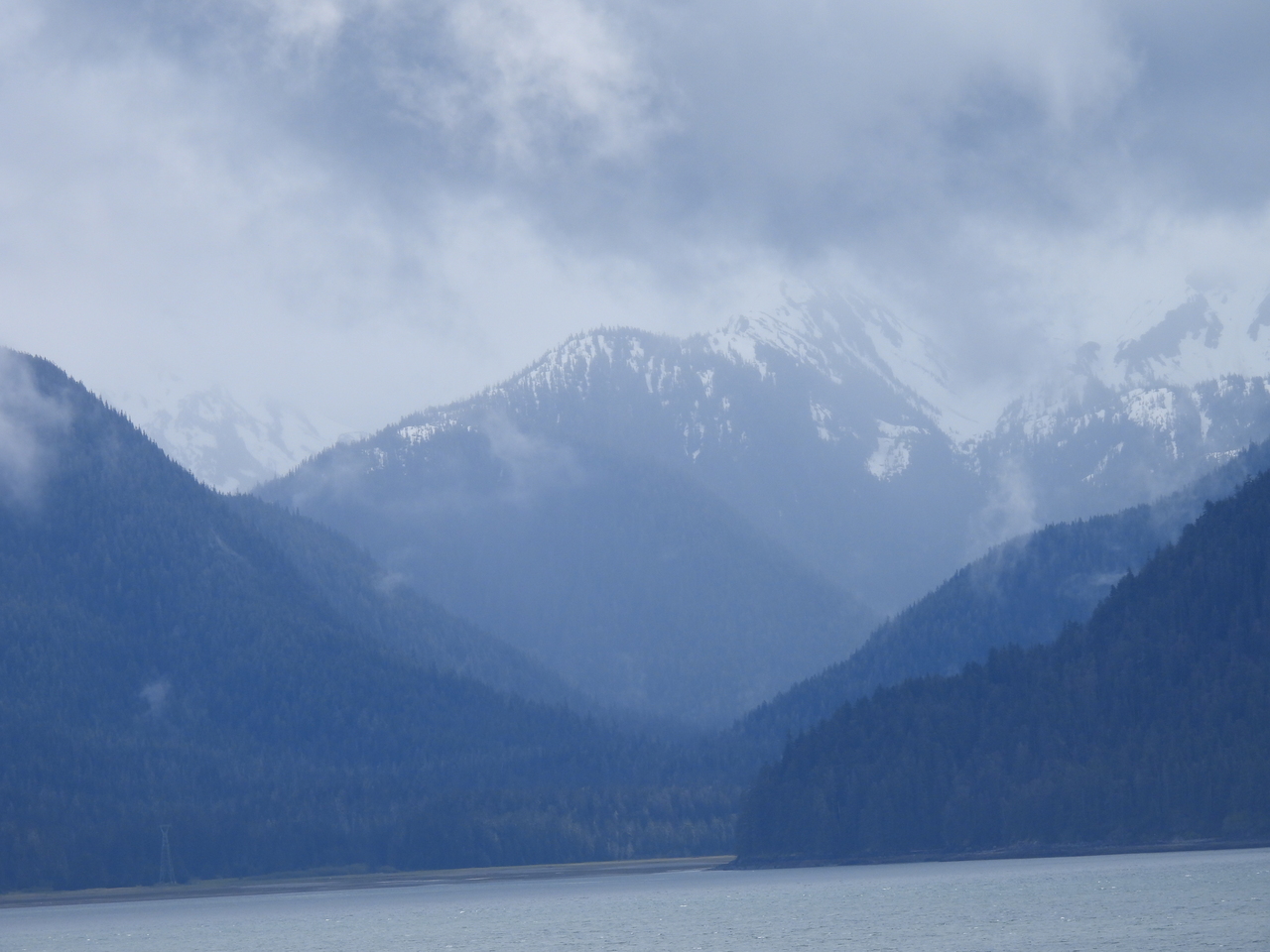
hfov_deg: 7.6
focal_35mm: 260
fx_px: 9539
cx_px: 635
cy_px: 476
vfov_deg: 5.7
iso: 100
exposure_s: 1/800
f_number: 4.5
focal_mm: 46.4
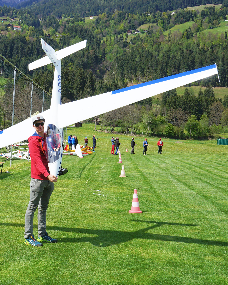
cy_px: 143
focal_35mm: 53
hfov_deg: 28.1
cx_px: 48
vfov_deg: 35.4
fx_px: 447
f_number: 14
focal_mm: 37
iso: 100
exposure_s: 1/125
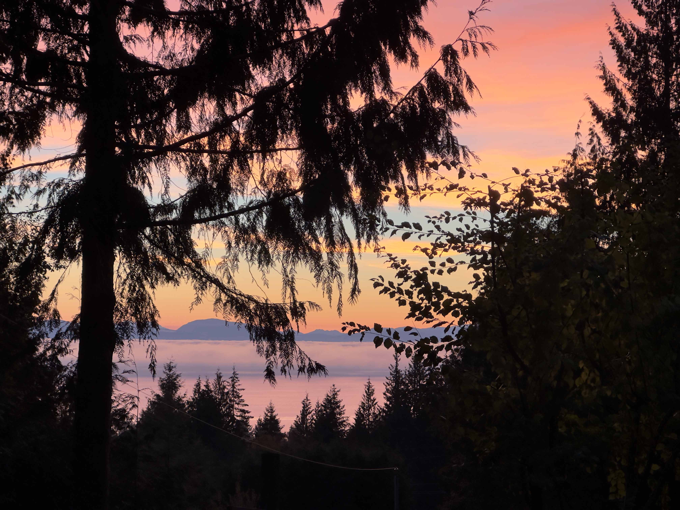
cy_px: 255
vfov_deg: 19.1
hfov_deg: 25.3
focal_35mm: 77
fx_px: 1513
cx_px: 340
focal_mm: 9
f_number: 2.8
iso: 64
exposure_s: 1/99
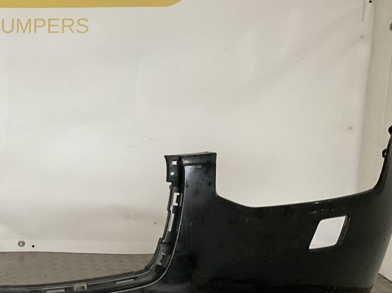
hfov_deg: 25.7
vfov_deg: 20.9
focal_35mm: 70
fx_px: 792
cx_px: -39
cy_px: 205
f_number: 1.8
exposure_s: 1/50
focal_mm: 3
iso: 125
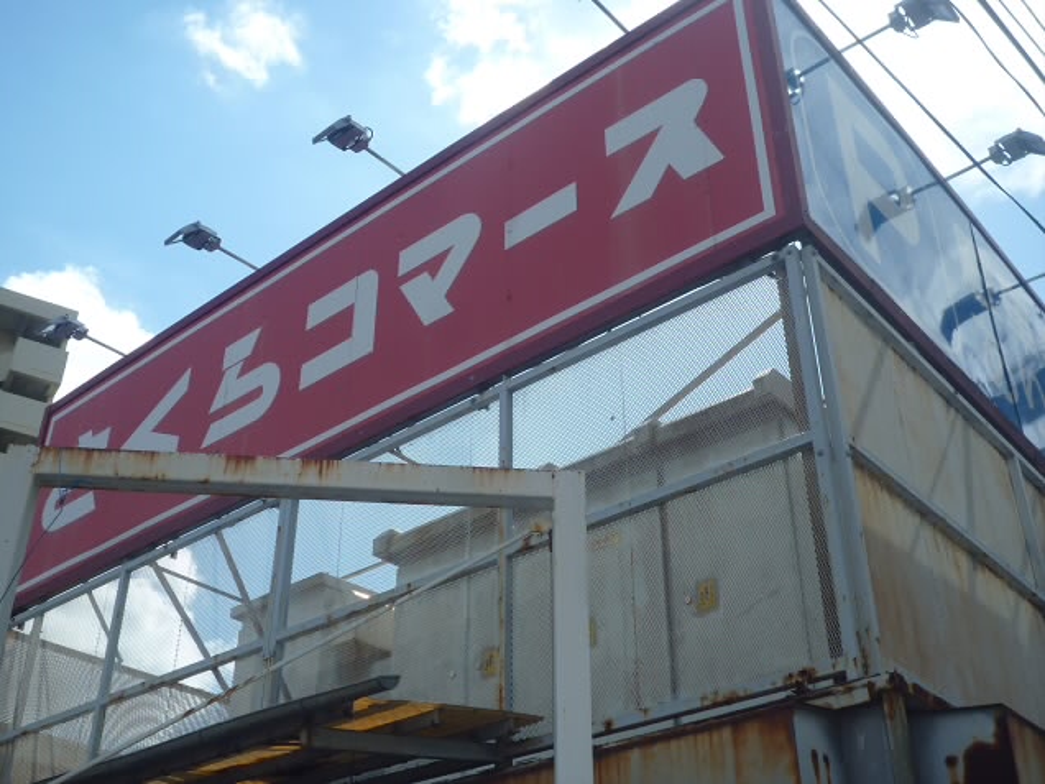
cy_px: 392
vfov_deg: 34.3
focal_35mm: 42
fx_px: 1268
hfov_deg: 44.8
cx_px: 522
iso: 100
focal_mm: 7.3
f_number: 4.5
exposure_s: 1/640
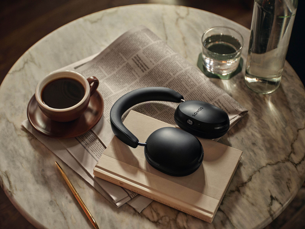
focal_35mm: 74
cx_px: 152
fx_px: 652
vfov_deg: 19.9
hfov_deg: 26.3
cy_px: 114
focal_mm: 93.8
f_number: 4
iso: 1000
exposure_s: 1/125
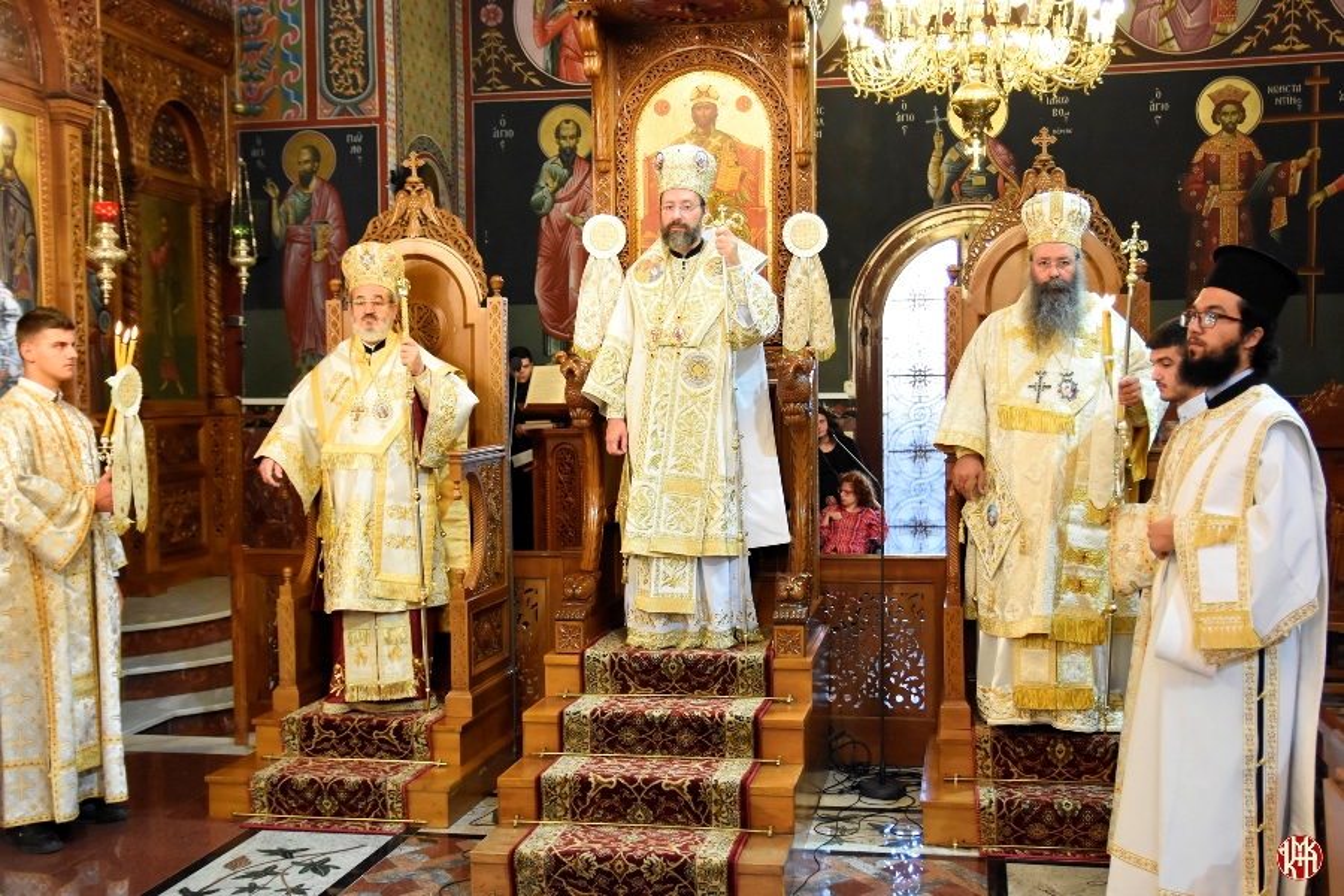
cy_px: 448
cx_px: 672
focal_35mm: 40
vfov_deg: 33.0
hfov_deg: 47.9
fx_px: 1512
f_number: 2.8
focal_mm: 27
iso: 2000
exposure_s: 1/125
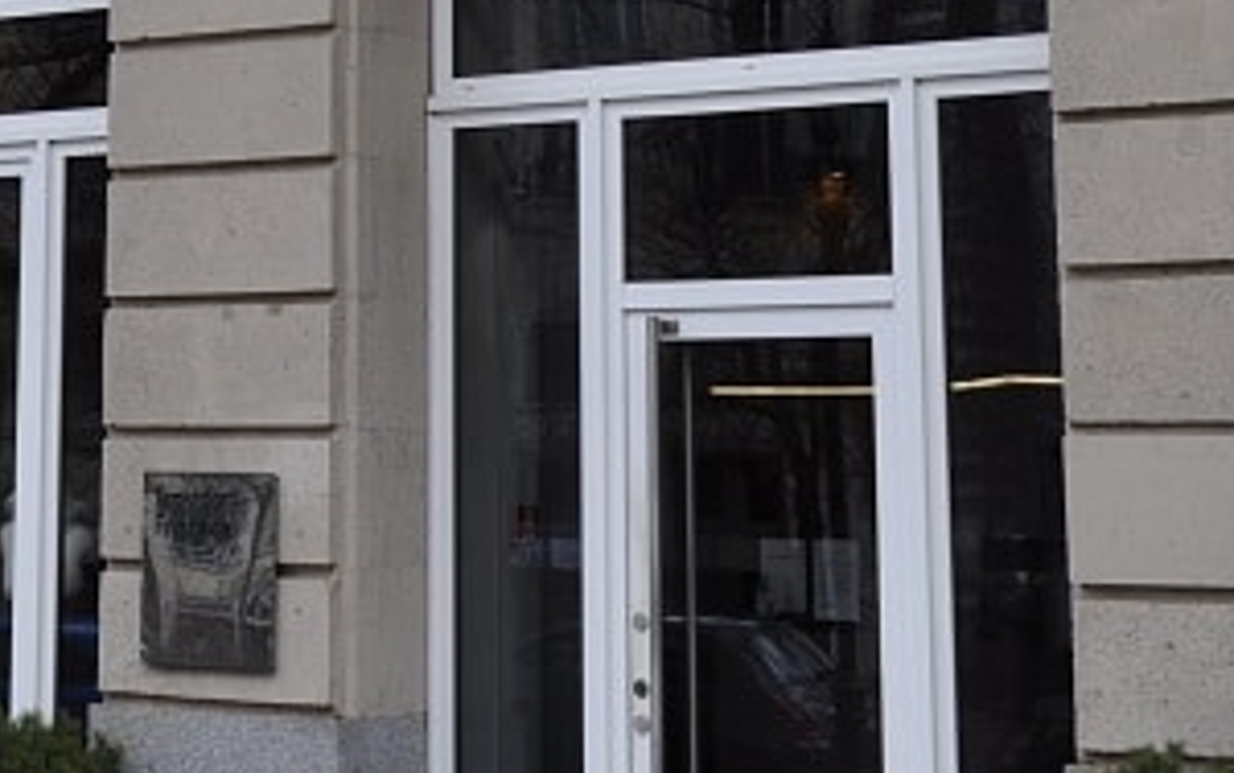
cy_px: -563
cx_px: 0
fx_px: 3769
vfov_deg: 11.0
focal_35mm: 112
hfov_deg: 18.1
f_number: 7.1
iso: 200
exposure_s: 1/200
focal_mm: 22
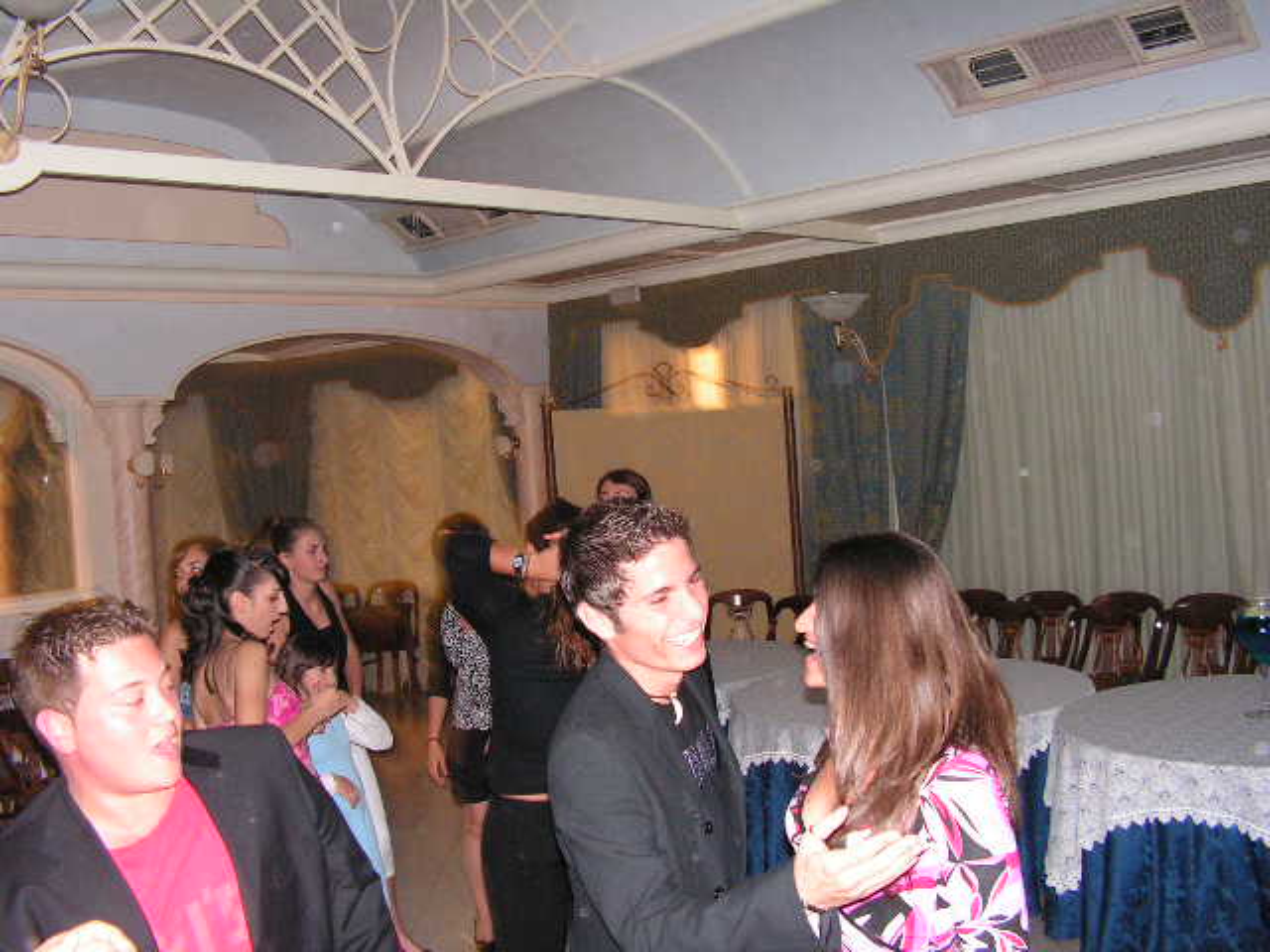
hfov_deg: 51.4
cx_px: 635
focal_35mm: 36
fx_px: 1321
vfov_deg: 39.7
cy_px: 476
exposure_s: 1/40
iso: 200
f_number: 3.2
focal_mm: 6
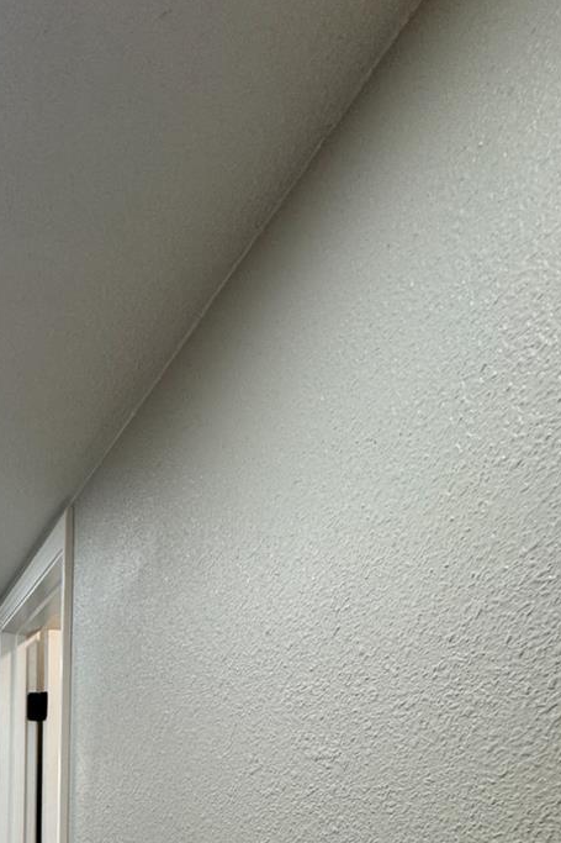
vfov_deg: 50.1
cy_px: 801
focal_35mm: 32
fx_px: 748
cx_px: -110
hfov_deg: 33.5
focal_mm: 2.22
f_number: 2.2
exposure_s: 1/120
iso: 125
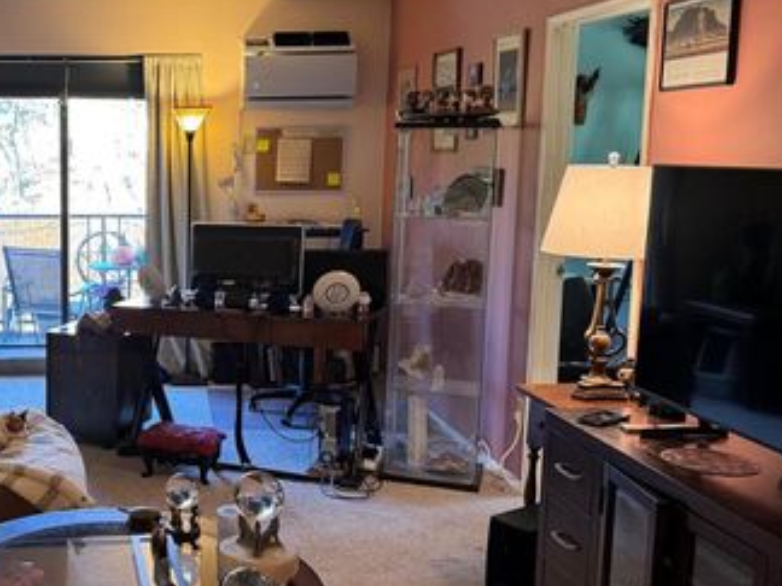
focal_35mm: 44
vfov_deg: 32.9
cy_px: 281
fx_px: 994
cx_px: 104
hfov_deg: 40.3
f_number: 1.78
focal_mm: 6.76
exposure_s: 1/60
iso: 320
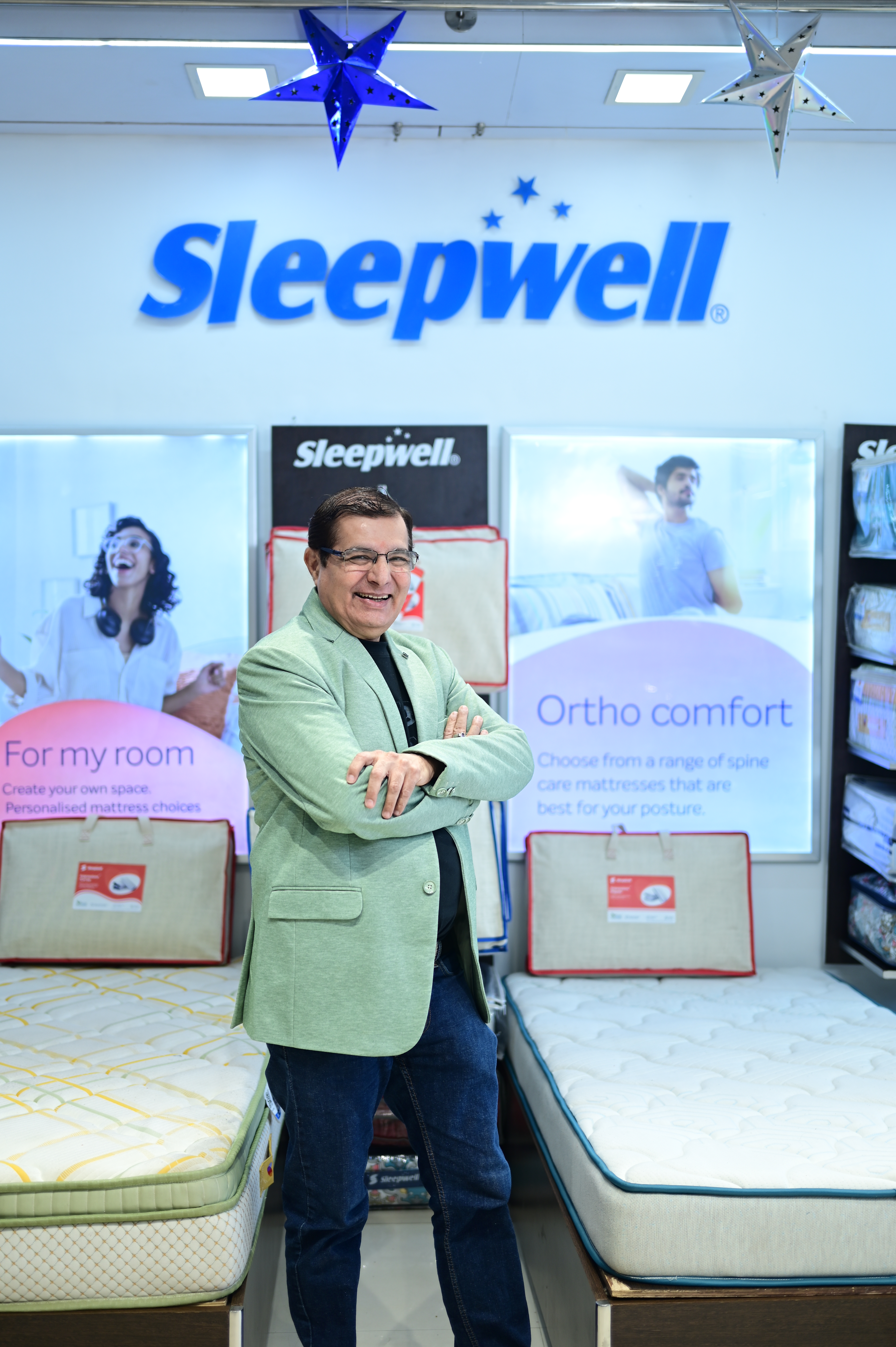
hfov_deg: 33.4
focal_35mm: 40
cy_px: 674
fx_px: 1495
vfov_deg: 48.5
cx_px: 448
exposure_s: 1/200
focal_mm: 40
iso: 125
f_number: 2
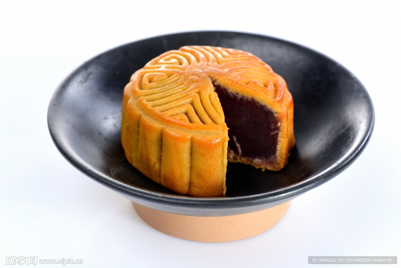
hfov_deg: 19.4
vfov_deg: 13.1
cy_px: 134
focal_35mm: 105
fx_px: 1170
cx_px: 200
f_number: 11
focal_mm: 105
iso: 100
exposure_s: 1/125
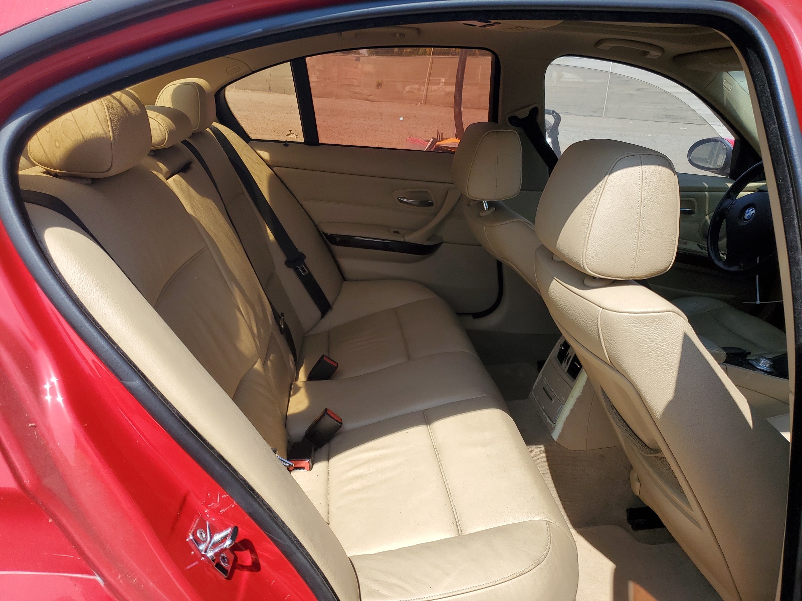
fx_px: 602
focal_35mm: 26
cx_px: 401
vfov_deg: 53.1
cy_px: 300
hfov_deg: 67.3
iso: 50
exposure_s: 1/2000
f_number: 1.5
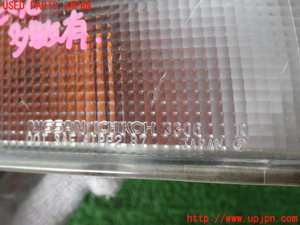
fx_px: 355
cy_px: 112
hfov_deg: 45.8
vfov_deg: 35.1
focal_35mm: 41
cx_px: 150
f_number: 2.8
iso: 200
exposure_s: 1/60
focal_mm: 7.31
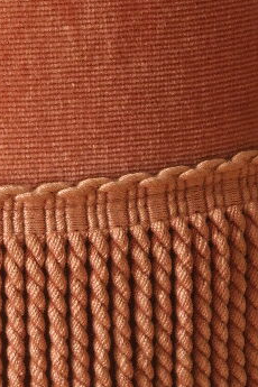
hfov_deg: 4.0
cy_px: -168
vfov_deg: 5.9
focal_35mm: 346
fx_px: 3719
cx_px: -64
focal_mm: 45
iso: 400
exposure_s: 1/30
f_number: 5.6
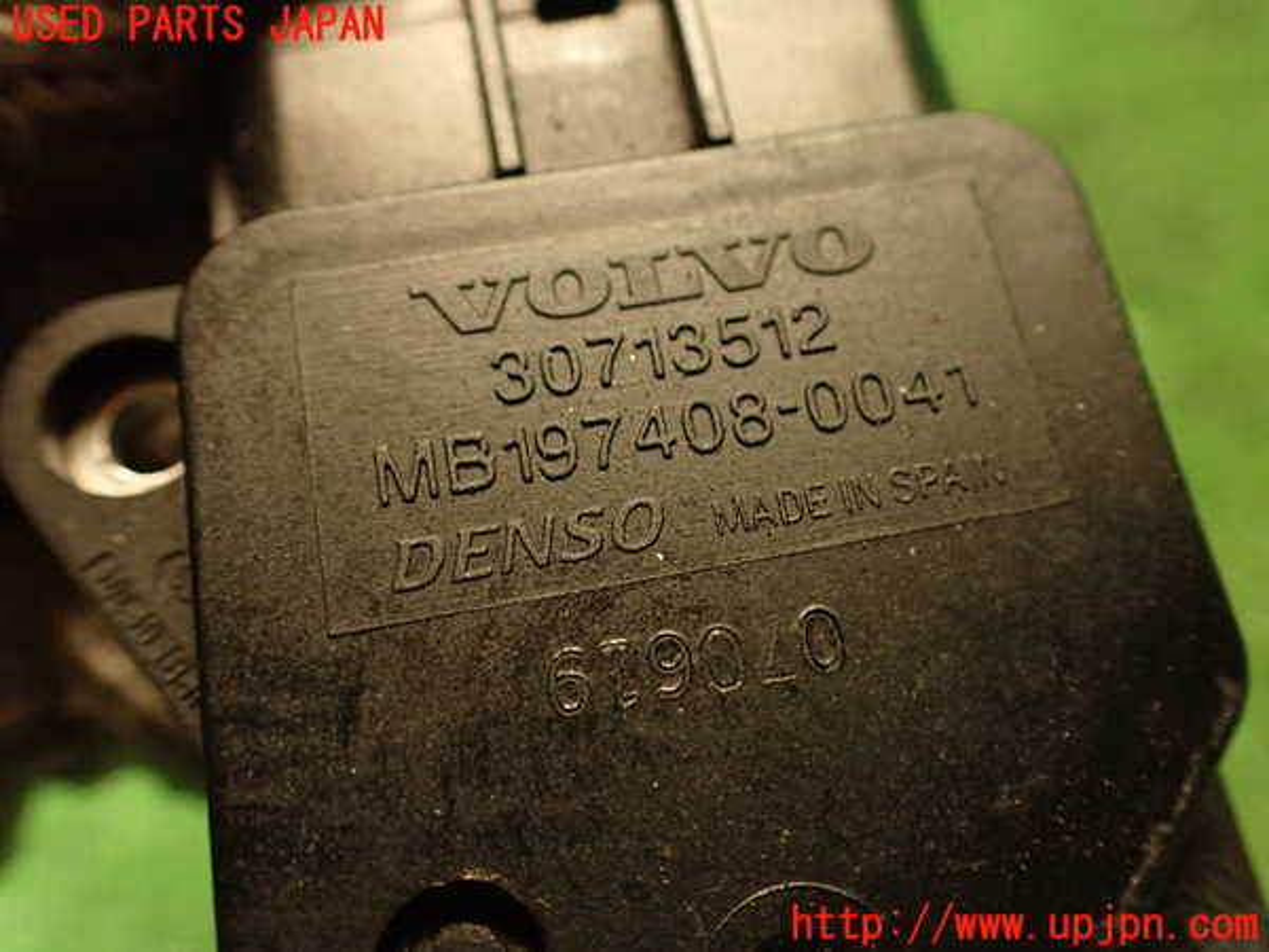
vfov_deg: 46.8
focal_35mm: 30
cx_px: 634
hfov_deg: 60.0
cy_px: 476
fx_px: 1100
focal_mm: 5.4
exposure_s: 1/30
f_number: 2.3
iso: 500
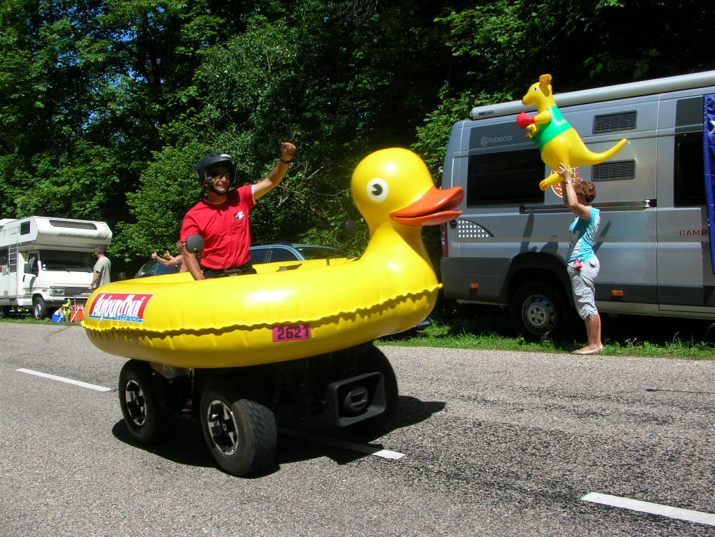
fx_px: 723
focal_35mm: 35
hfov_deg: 52.6
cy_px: 268
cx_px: 358
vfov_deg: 40.7
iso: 50
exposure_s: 1/314
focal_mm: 5.8
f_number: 5.6
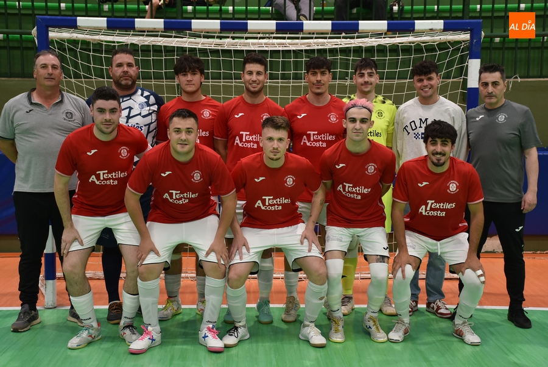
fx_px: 868
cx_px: 274
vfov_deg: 23.8
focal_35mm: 57
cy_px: 184
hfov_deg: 35.0
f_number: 4.2
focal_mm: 38
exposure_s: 1/60
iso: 560
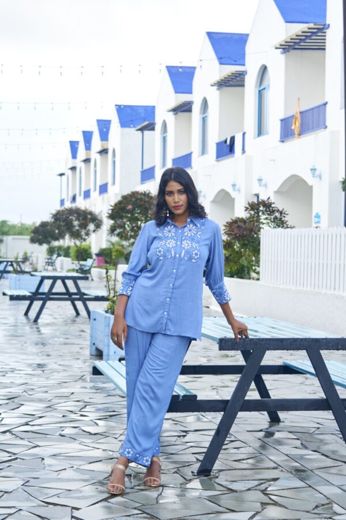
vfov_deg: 27.0
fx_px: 1081
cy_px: 260
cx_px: 173
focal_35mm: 75
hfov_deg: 18.2
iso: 250
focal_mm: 50
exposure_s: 1/160
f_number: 4
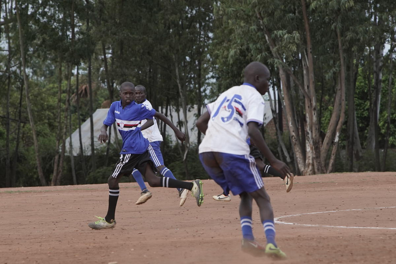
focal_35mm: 300
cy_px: 132
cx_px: 198
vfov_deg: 4.6
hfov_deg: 6.9
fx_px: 3300
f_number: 9
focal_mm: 200
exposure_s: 1/500
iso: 1250
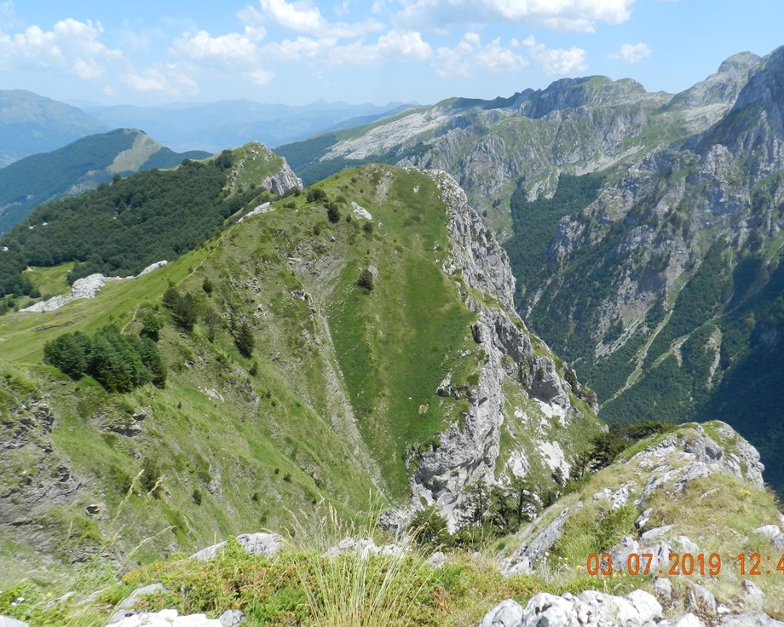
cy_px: 305
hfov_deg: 68.0
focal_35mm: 25
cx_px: 418
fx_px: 580
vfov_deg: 56.8
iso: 160
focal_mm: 4
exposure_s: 1/800
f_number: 4
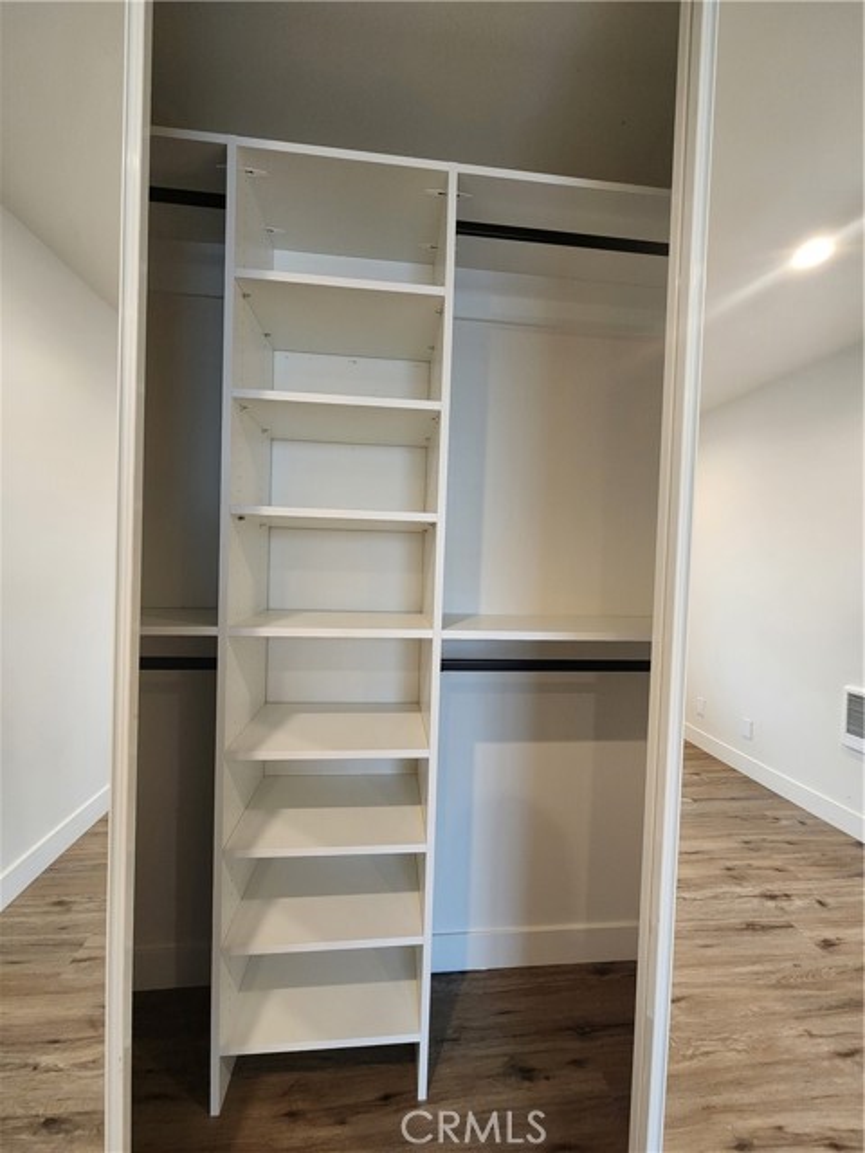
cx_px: 432
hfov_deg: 89.9
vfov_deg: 106.2
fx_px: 433
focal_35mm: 13
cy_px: 576
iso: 320
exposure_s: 1/60
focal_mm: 2.2
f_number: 2.2
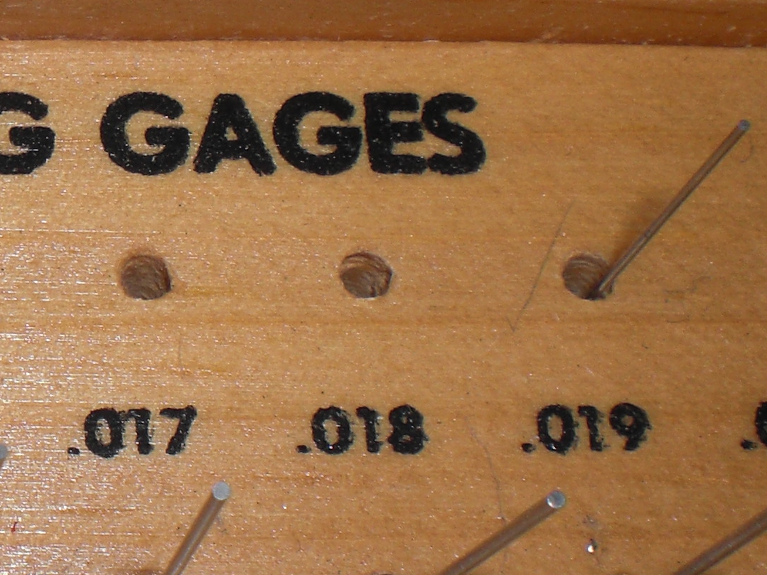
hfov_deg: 16.4
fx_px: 2548
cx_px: -173
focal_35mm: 115
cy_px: 301
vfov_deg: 12.9
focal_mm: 6.3
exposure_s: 1/60
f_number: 5.6
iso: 64
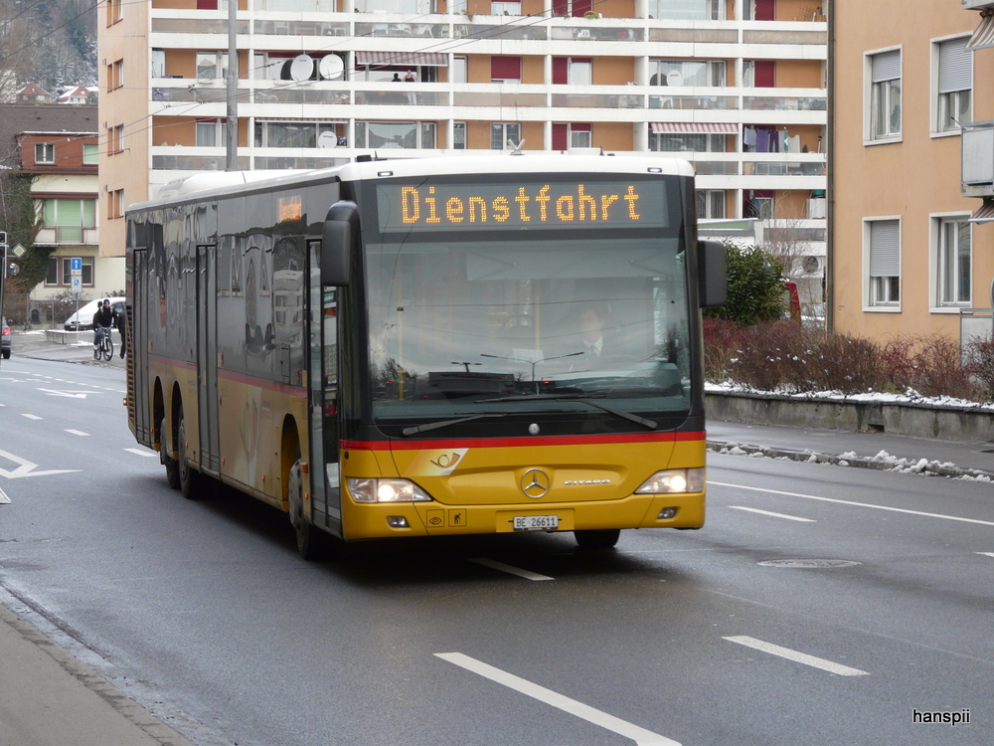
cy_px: 373
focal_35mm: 117
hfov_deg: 16.8
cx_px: 497
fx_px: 3360
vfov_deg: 12.7
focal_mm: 19.2
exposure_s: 1/125
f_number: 4
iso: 100
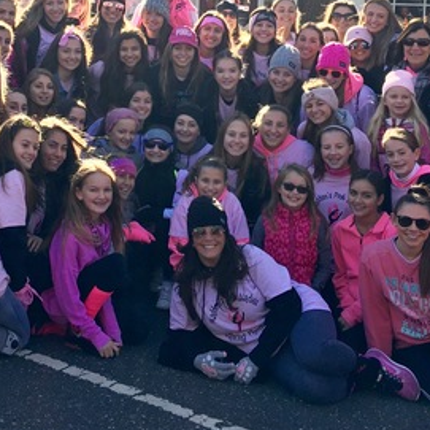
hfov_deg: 25.2
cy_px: 63
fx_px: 956
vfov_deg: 24.8
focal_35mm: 68
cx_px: 135
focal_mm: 4.15
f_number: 2.2
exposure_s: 1/283
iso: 25
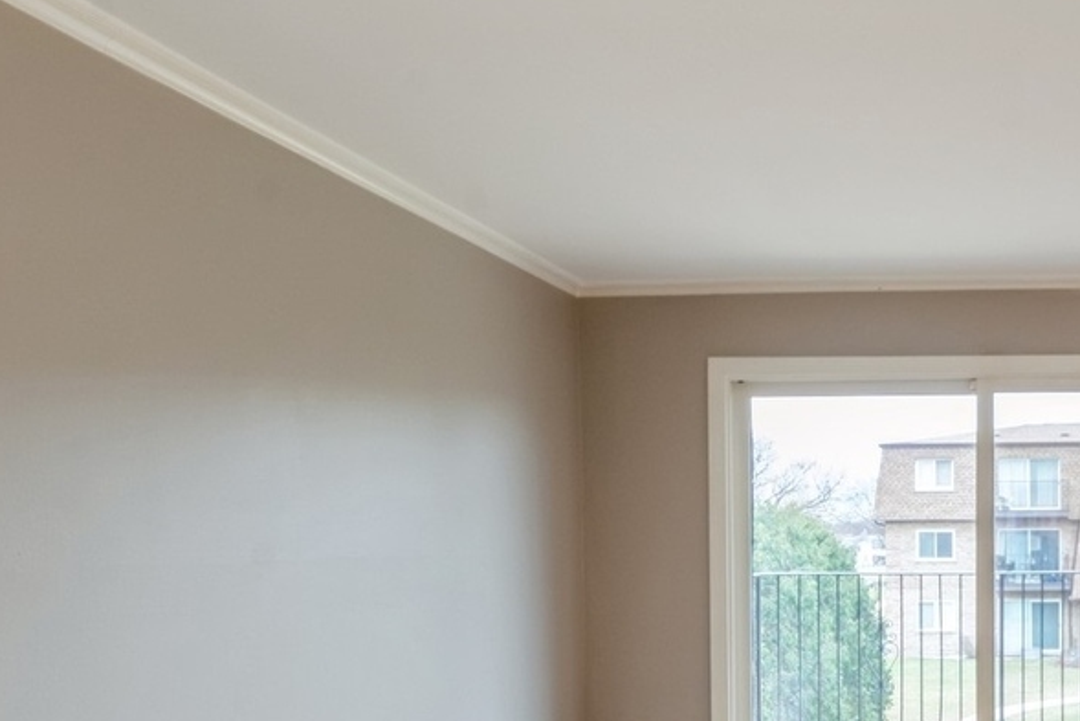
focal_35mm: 33
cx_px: 991
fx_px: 990
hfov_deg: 50.2
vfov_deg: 37.8
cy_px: 622
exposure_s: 1/5
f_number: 8
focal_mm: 12
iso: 320
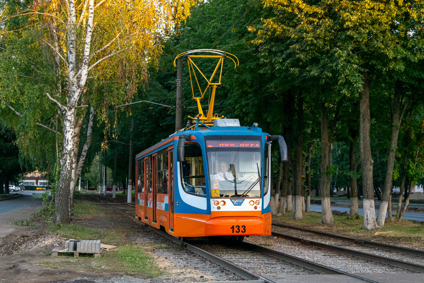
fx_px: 707
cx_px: 212
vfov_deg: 22.6
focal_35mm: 60
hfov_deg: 33.4
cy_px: 142
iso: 640
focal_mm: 40
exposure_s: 1/500
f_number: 5.6
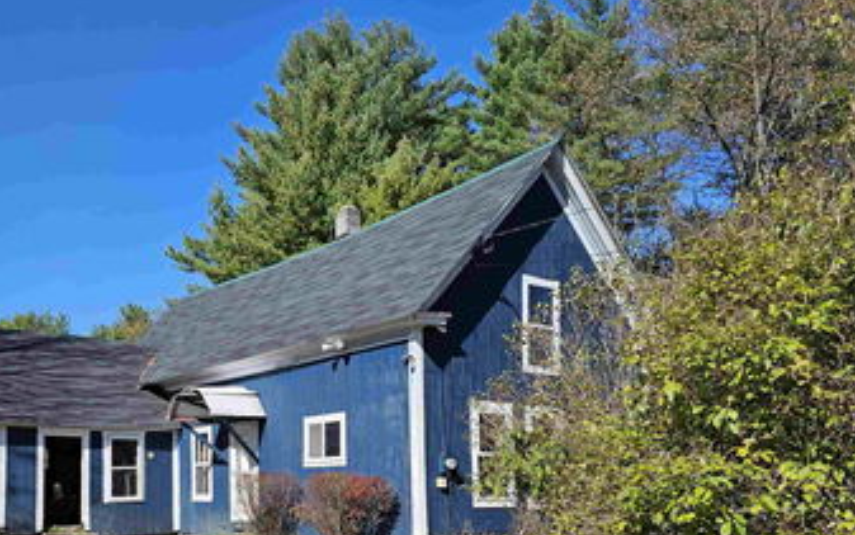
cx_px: 299
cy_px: 426
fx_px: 863
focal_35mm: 37
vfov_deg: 33.5
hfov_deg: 51.9
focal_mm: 6.3
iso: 10
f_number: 1.7
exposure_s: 1/673
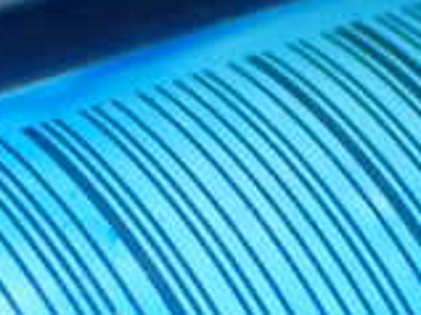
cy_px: 228
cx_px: 267
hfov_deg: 10.5
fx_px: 2297
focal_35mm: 189
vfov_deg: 7.8
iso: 500
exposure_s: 1/50
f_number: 3.2
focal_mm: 9.01
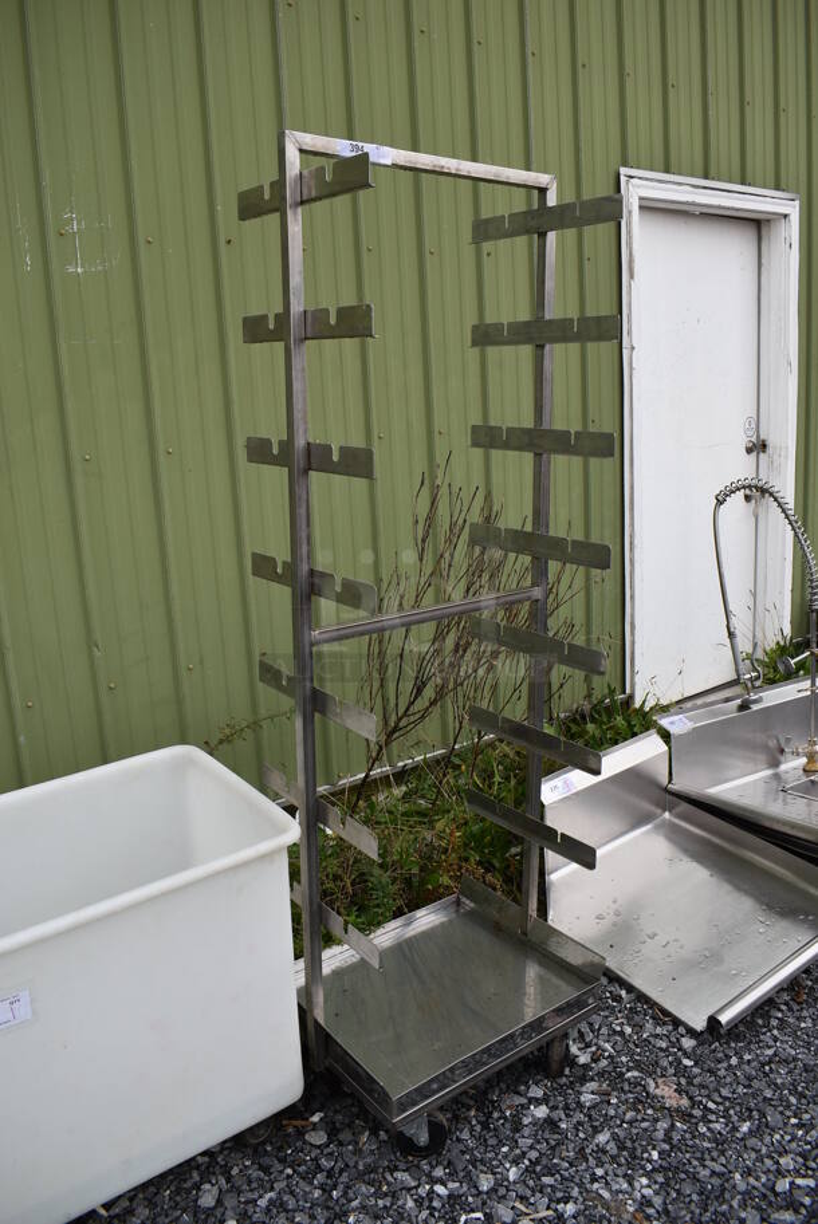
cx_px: 409
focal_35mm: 27
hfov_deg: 48.0
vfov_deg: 67.3
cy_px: 612
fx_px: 919
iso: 200
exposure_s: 1/250
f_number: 7.1
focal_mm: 18
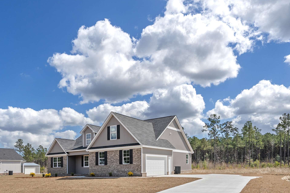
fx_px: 234
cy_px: 142
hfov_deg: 63.0
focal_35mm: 29
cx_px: 113
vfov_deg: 43.7
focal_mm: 18
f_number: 8
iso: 125
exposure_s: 1/60
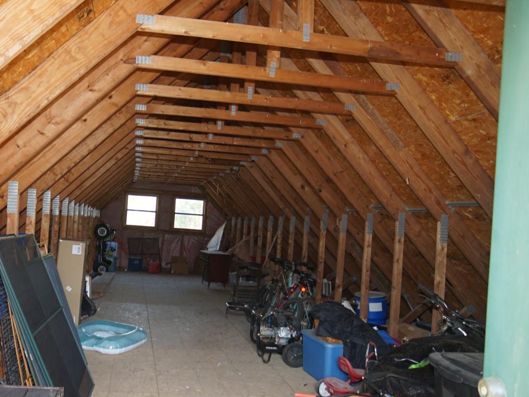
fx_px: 535
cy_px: 216
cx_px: 170
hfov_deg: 51.5
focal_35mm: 35
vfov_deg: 40.7
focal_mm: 16
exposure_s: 1/60
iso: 200
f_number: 2.8
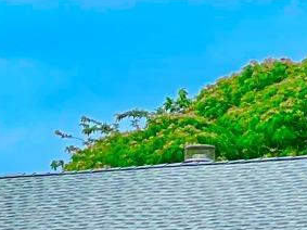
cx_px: -239
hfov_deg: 7.0
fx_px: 2447
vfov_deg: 5.3
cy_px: 461
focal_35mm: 276
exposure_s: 1/2283
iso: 25
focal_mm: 6
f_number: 2
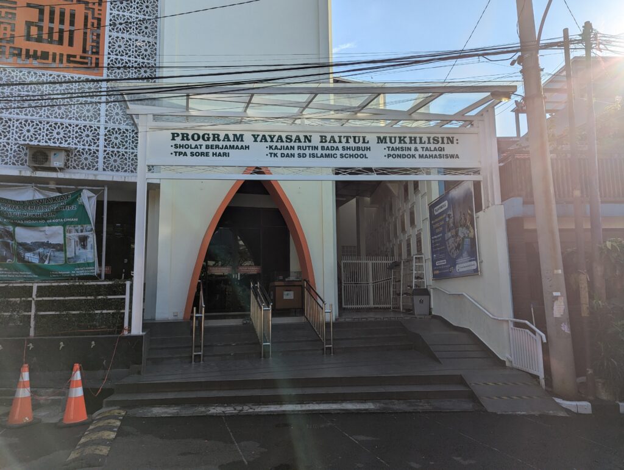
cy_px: 235
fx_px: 433
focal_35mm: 24
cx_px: 312
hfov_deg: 71.5
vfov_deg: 56.9
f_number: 1.85
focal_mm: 6.81
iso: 21
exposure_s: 1/1664
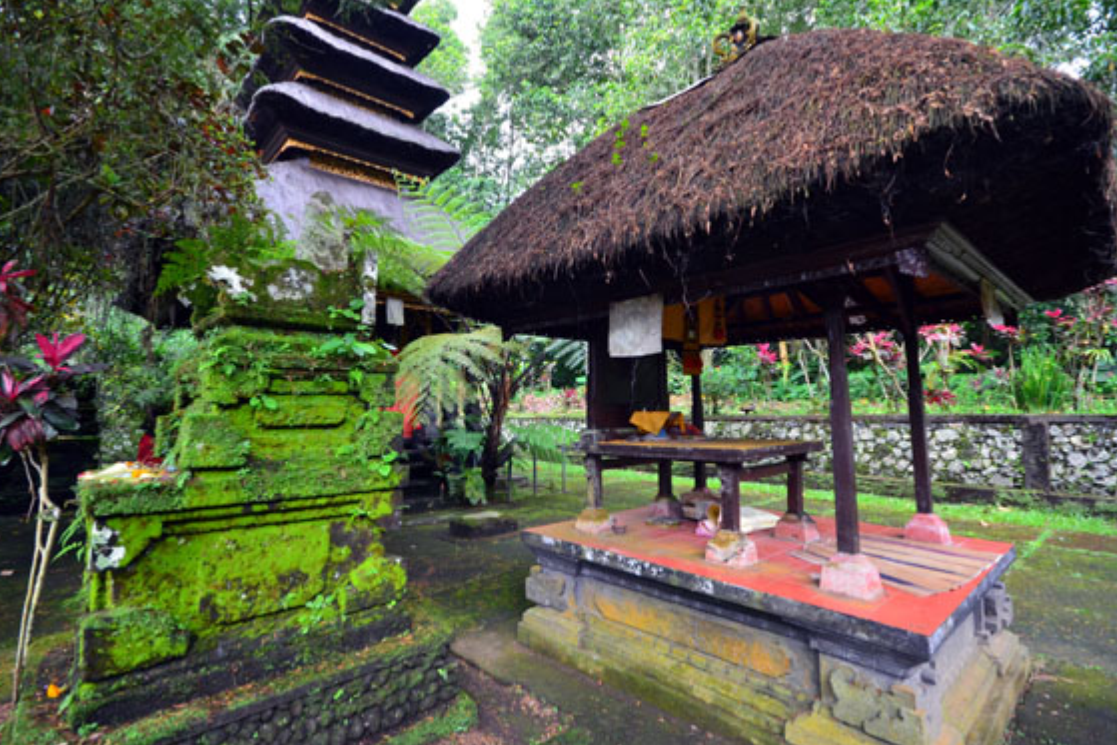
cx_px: 564
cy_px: 360
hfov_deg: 91.5
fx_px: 544
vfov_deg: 68.8
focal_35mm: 18
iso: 800
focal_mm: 11
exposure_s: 1/30
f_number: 7.1
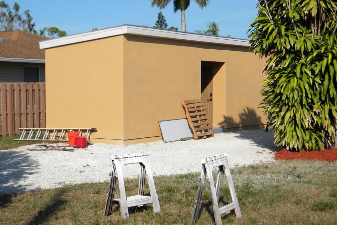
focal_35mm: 61
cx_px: 165
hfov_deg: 32.9
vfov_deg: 22.3
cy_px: 107
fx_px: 571
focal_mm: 10.1
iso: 80
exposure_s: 1/290
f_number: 8.2
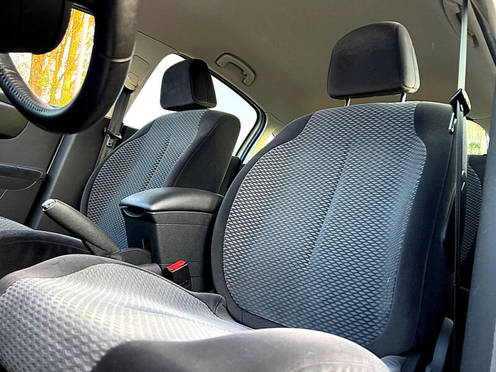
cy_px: 186
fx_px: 373
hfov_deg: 67.3
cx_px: 248
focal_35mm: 26
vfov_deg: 53.1
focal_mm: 5.7
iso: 125
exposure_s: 1/87
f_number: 1.5
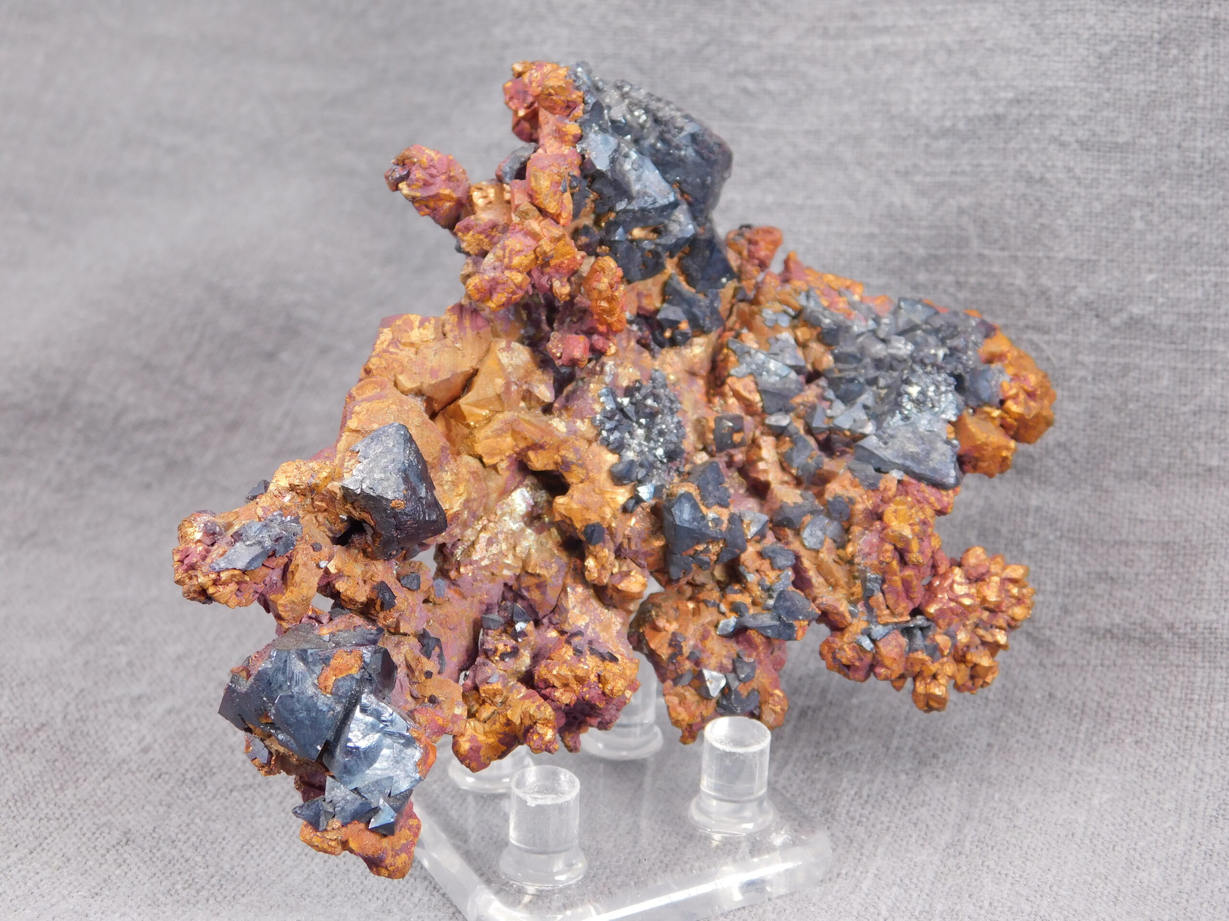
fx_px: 2343
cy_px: 460
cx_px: 614
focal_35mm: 66
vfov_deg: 22.3
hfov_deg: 29.4
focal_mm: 11.7
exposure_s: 1/60
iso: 125
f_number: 4.2
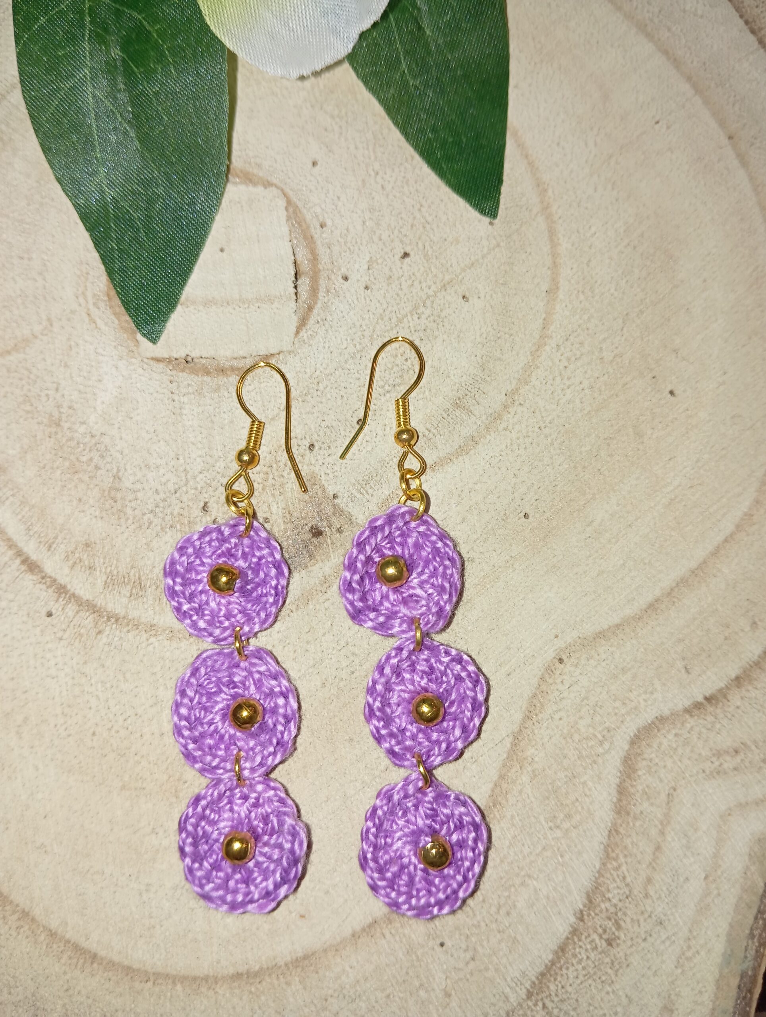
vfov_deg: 63.4
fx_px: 824
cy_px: 508
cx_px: 383
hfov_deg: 49.9
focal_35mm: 28
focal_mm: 4.22
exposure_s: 1/50
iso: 93
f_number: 1.8
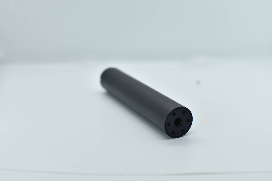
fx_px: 397
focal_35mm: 52
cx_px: 136
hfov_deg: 37.8
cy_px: 90
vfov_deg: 25.8
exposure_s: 1/160
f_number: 3.5
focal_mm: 35
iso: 100
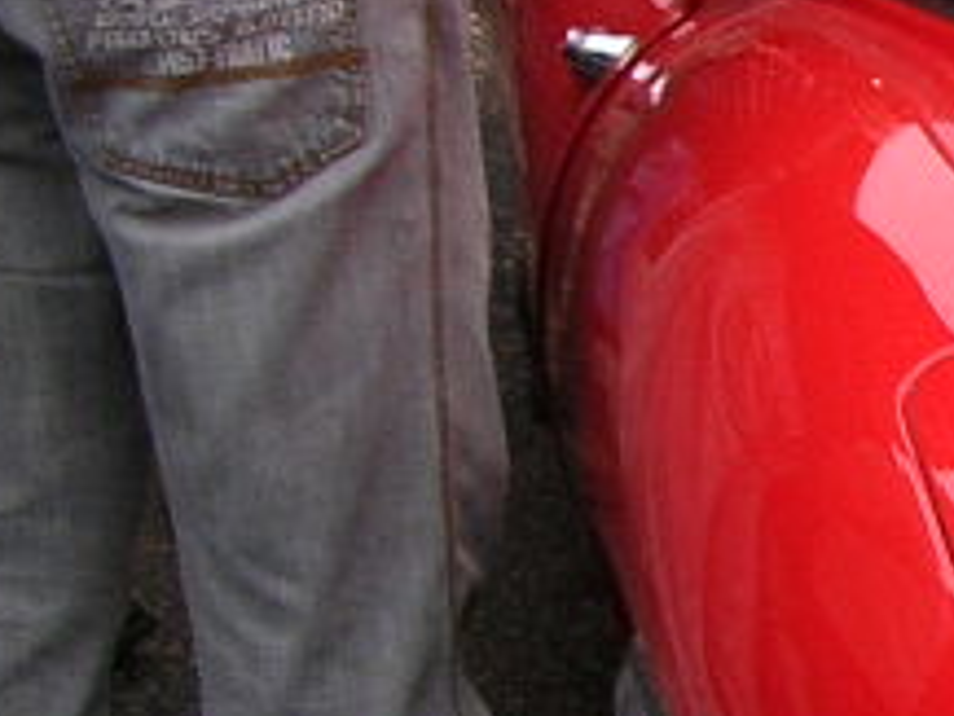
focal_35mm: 165
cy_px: 466
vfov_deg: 9.0
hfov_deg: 10.7
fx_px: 4550
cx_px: 2044
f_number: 2.8
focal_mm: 5.8
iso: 50
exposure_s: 1/56.6
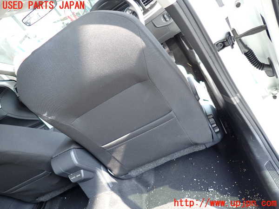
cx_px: 140
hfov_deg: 69.4
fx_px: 201
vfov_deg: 54.9
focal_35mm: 25
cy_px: 104
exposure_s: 1/125
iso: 200
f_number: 2
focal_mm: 4.5
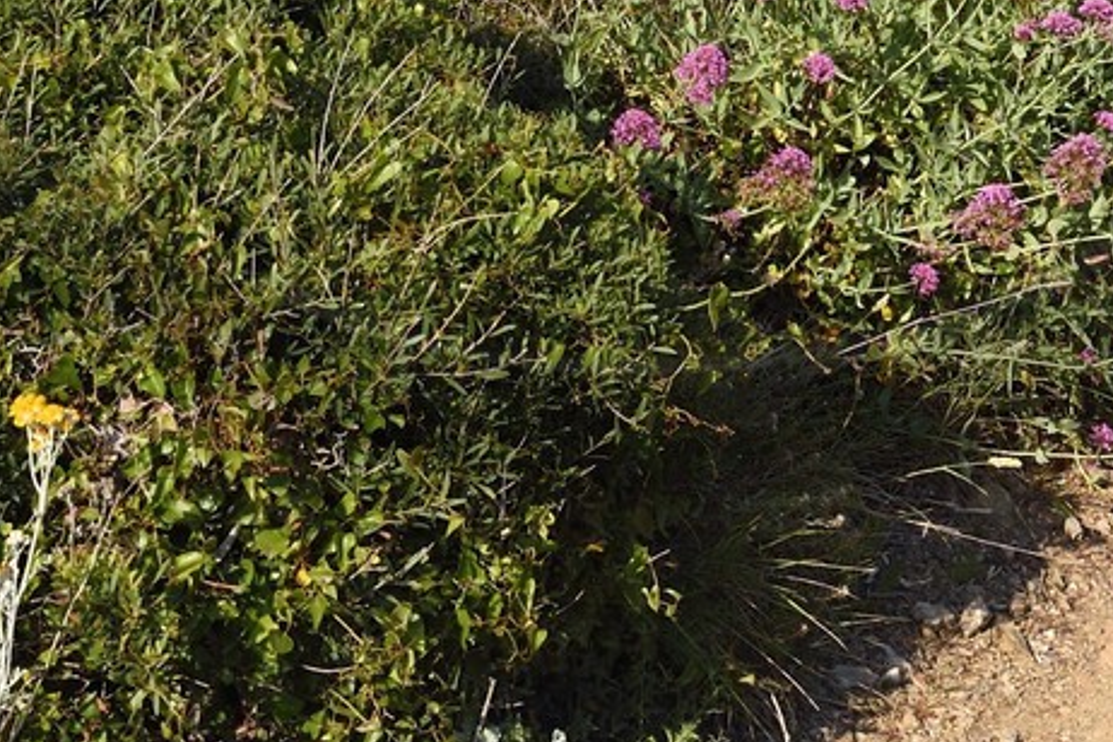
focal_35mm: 83
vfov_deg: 14.8
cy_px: -510
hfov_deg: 24.4
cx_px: 641
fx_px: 2566
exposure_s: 1/500
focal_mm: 24
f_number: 9
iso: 200
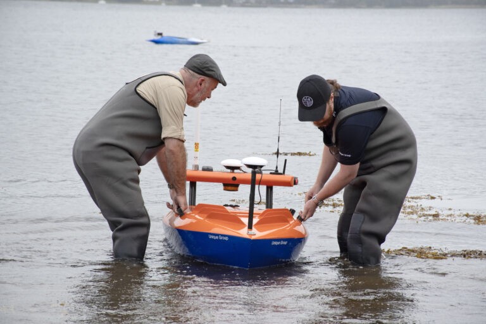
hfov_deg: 11.8
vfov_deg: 7.9
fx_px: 2349
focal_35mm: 174
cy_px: 162
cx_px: 243
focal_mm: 116
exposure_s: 1/1600
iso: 800
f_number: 10
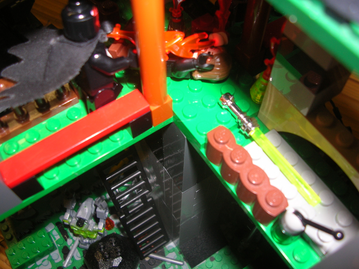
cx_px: 180
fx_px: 363
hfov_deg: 52.7
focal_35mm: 35
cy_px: 134
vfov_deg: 40.6
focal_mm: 5.8
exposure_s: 1/60.1
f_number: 2.8
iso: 50
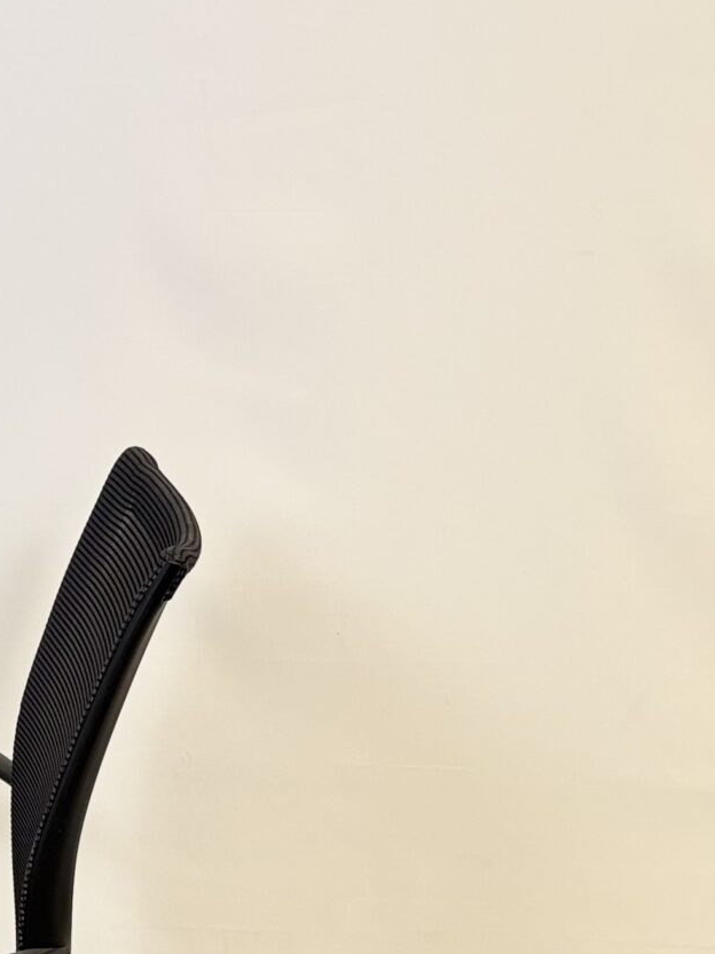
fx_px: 2203
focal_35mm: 80
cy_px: 850
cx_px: -180
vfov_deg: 23.8
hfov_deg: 17.4
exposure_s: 1/122
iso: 80
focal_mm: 5.96
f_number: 1.6
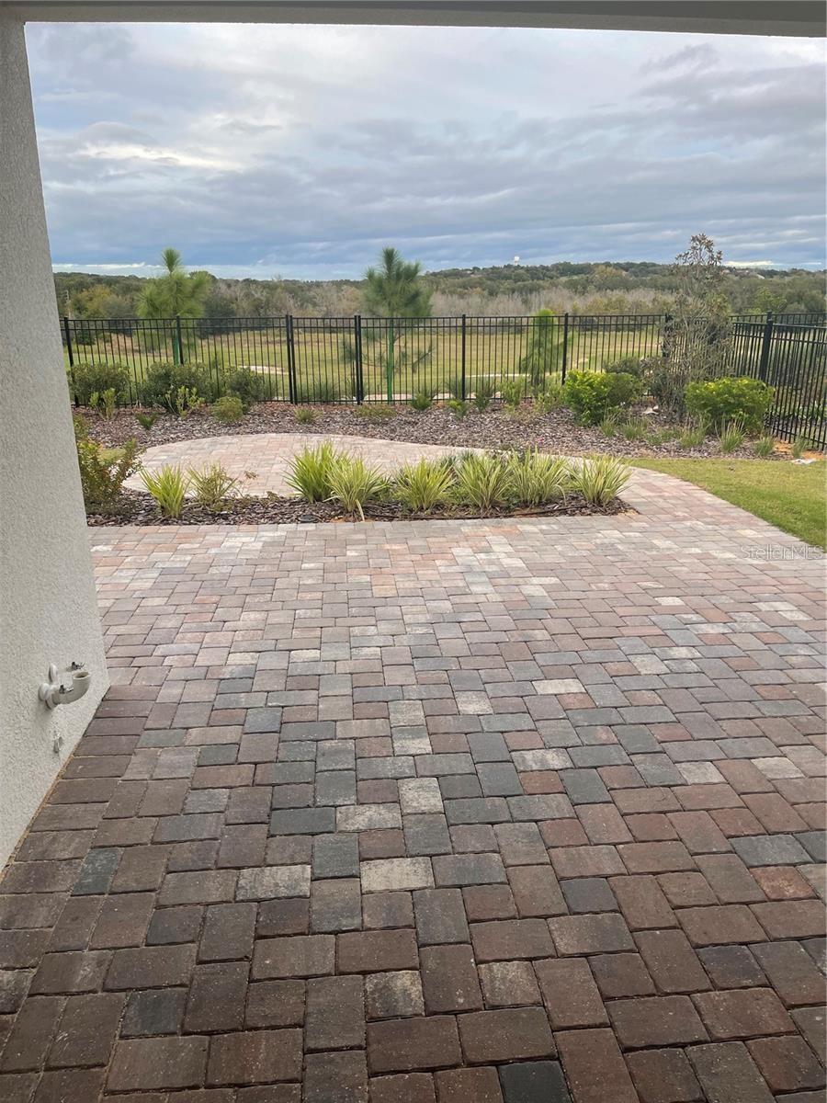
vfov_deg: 69.4
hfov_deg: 54.9
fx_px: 796
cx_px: 414
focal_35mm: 25
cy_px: 552
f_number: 1.6
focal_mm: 5.1
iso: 32
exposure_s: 1/468
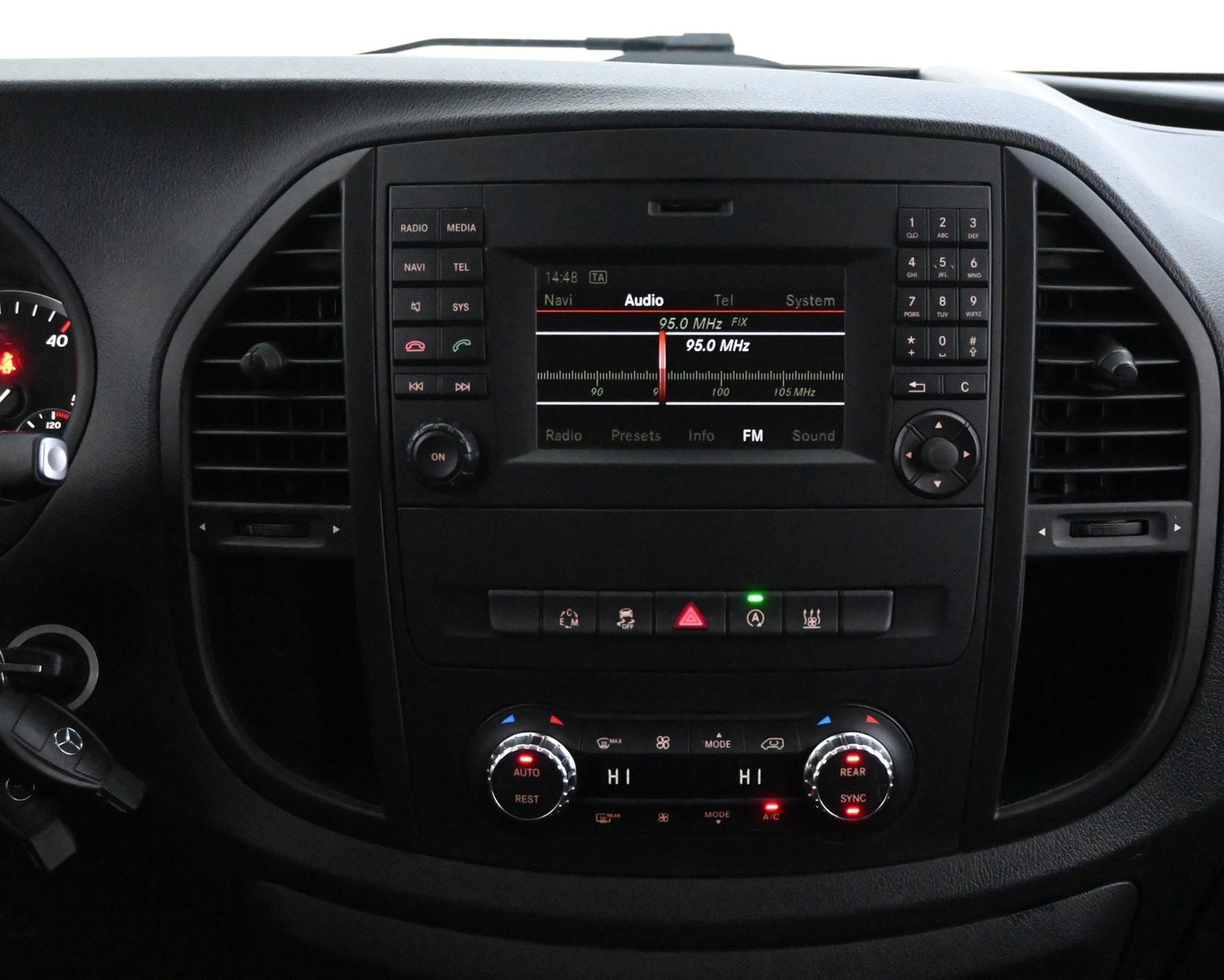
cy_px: 491
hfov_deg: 38.7
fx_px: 1739
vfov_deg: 31.5
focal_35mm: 48
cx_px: 693
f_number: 4.5
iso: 12800
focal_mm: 28
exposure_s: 1/50
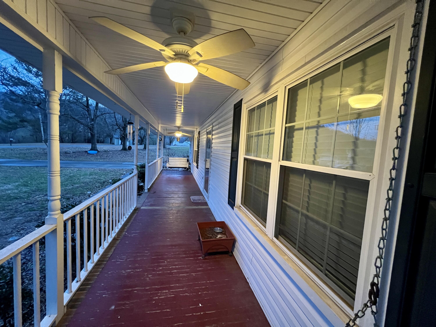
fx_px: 164
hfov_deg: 106.2
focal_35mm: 13
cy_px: 164
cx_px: 218
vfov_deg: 89.9
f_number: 1.8
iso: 800
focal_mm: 1.57
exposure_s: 1/60
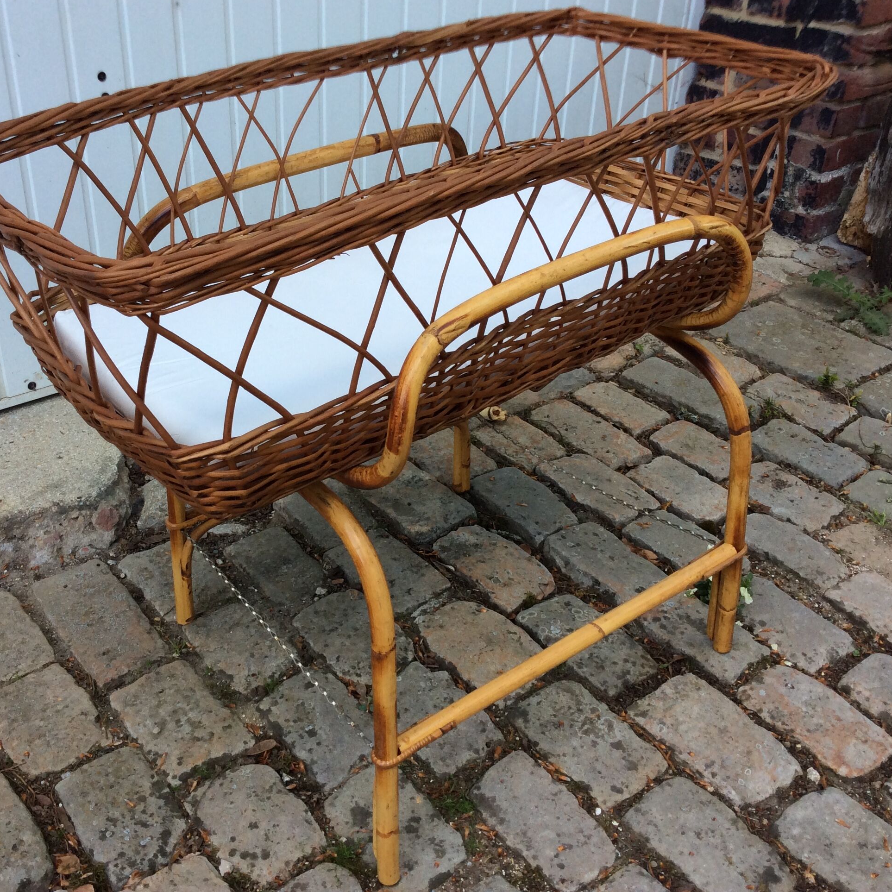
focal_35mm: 38
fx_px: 1108
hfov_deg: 43.7
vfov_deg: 43.9
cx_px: 376
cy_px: 444
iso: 32
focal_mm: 3.3
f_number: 2.4
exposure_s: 1/136
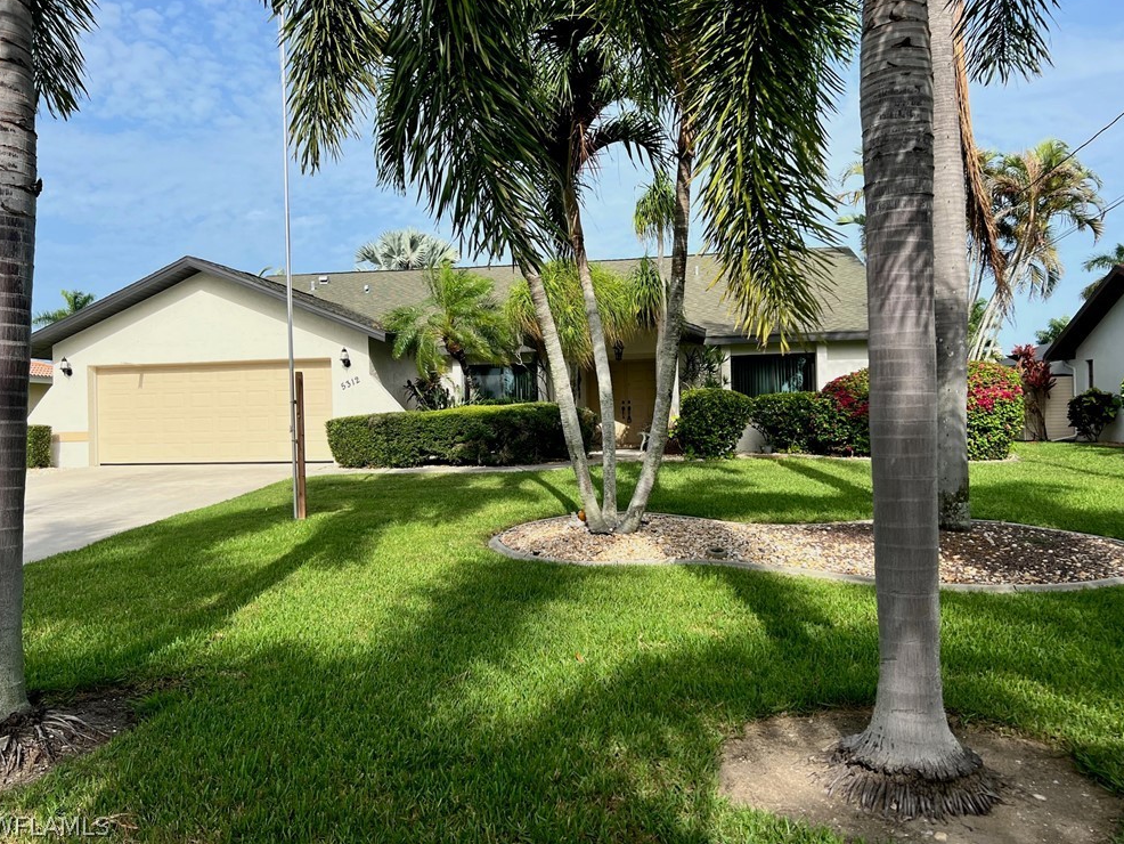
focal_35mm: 27
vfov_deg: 51.4
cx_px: 551
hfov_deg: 65.3
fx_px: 877
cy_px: 407
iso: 50
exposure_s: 1/3356
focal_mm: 5.7
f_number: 1.5
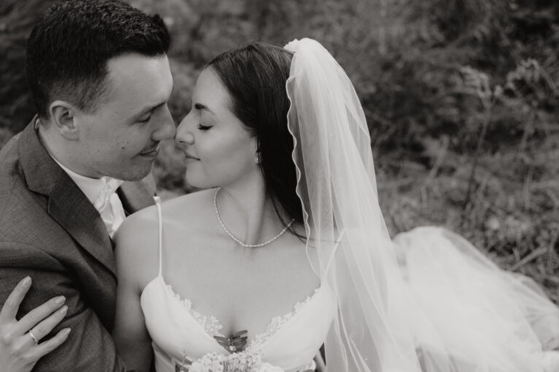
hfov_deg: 35.6
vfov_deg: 24.5
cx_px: 157
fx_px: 854
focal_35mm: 55
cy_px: 248
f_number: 1.8
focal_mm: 35
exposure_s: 1/250
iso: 400
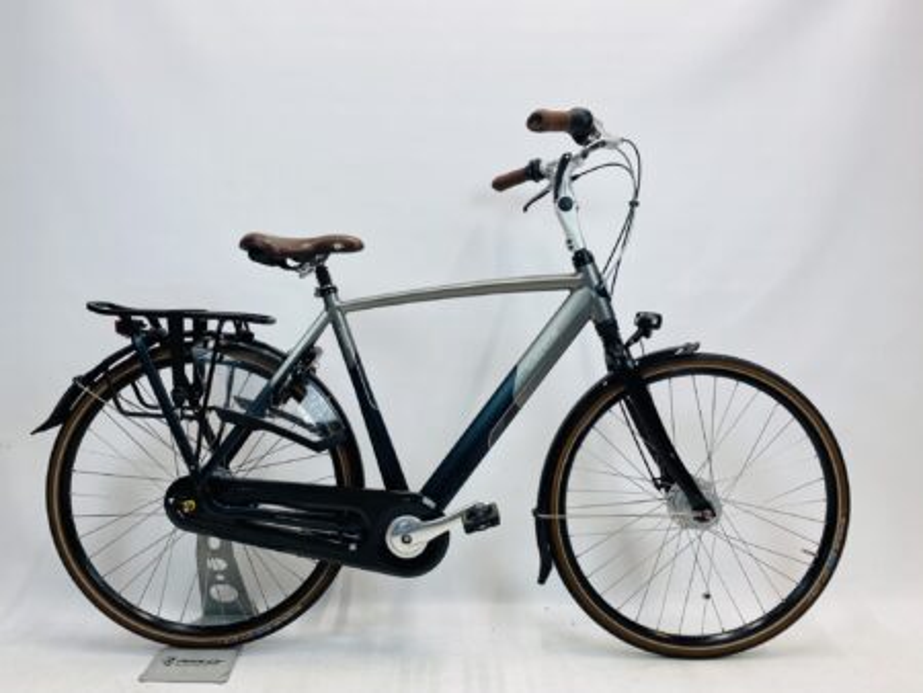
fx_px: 694
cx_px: 462
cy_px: 346
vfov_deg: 53.1
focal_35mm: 26
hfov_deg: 67.3
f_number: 1.8
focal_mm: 4.25
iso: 40
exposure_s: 1/100
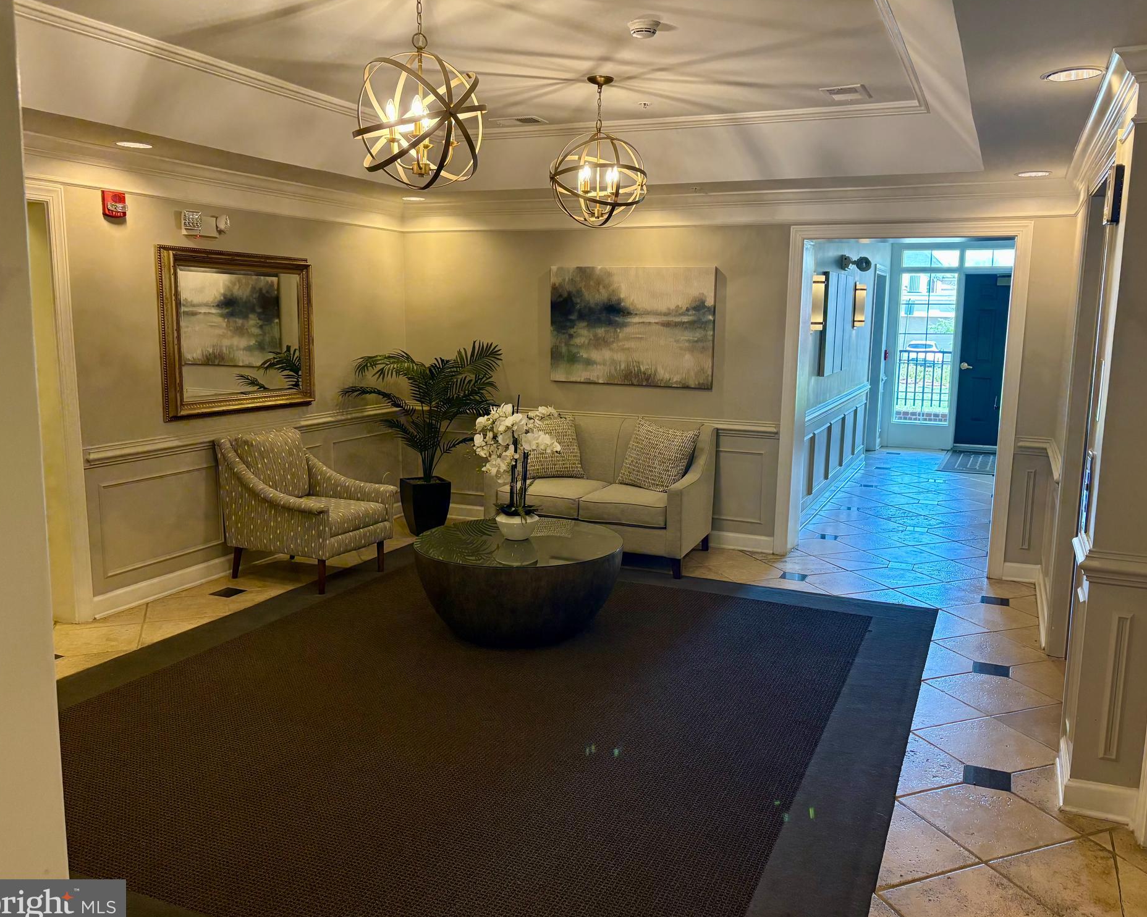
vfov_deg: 51.5
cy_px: 456
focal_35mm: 28
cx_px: 604
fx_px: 951
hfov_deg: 62.2
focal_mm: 5.96
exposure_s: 1/120
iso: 250
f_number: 1.6
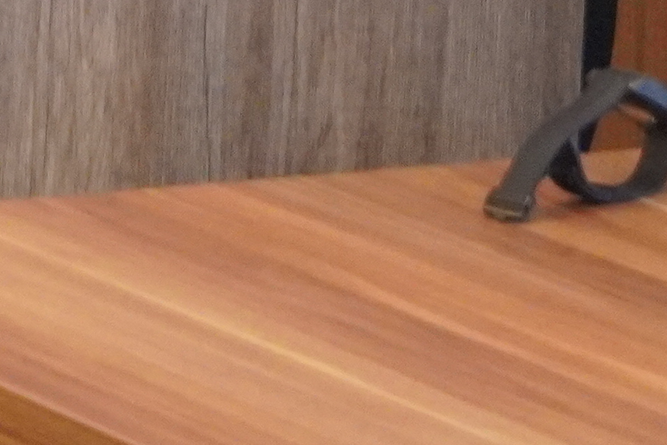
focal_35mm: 466
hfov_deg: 4.4
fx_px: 8633
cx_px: 197
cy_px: -873
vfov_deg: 2.9
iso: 2500
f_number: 5.6
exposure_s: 1/160
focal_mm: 50
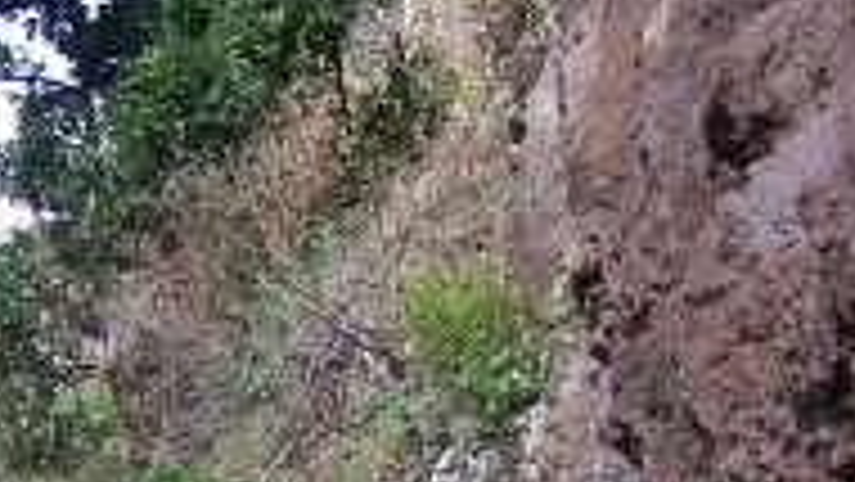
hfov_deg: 16.1
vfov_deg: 8.8
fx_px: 2971
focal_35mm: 131
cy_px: 901
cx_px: 27
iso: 80
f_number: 2.8
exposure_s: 1/250
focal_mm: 6.3
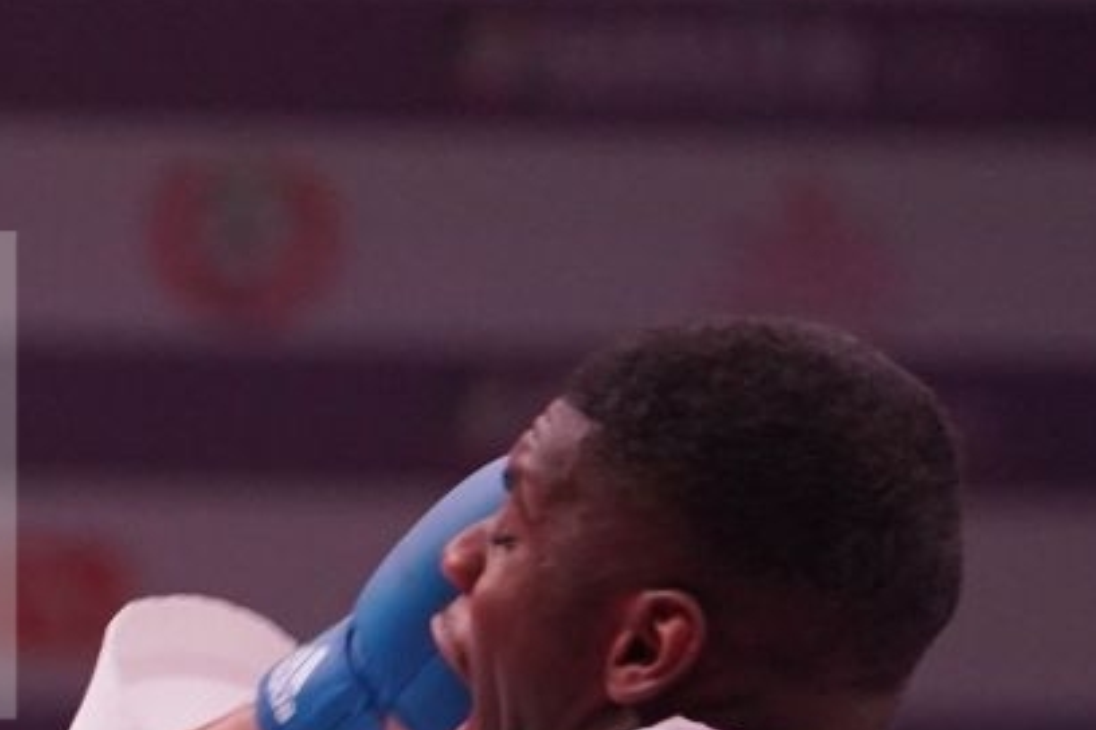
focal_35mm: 820
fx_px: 24962
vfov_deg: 1.7
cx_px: -234
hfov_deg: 2.5
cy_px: 1425
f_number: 2.8
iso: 2500
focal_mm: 186
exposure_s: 1/1000
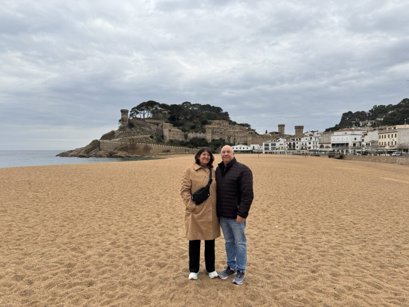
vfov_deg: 56.8
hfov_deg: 71.6
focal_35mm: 24
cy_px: 154
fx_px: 284
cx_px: 204
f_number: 1.78
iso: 80
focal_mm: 6.76
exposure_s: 1/460
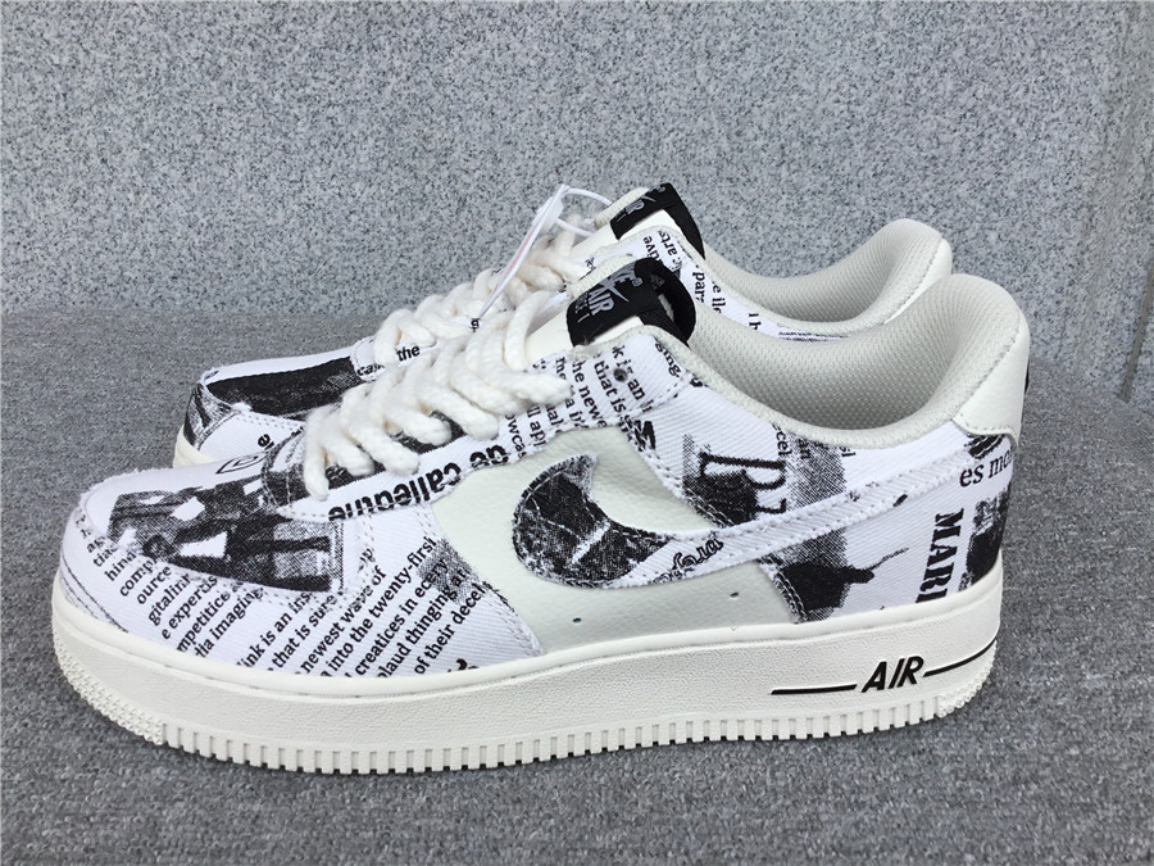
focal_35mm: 31
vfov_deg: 45.4
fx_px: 1033
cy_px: 433
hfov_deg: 58.4
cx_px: 577
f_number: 2.4
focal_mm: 3.3
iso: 25
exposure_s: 1/604
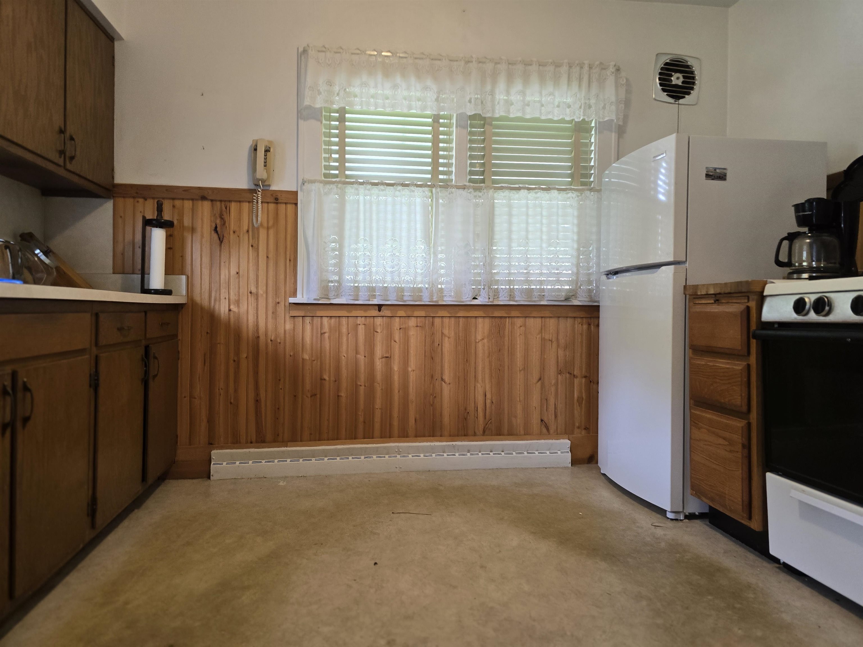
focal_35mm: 23
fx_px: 573
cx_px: 432
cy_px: 324
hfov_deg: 73.9
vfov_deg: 58.9
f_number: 1.7
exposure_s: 1/120
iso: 250
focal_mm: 6.3
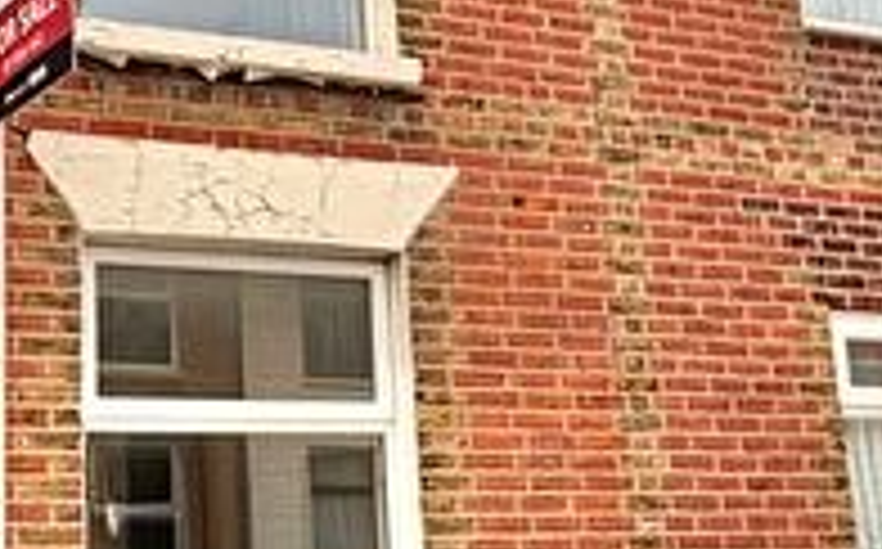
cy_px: 259
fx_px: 1273
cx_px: 86
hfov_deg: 35.9
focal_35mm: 53
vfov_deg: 24.3
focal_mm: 2.22
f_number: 2.2
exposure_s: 1/338
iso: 50
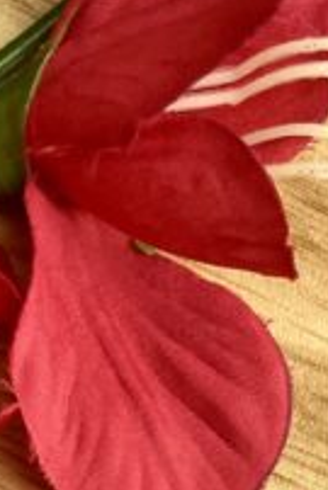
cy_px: 919
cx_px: 187
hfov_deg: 12.8
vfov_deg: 15.8
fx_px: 1460
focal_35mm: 107
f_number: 1.6
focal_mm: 4.2
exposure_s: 1/104
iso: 125
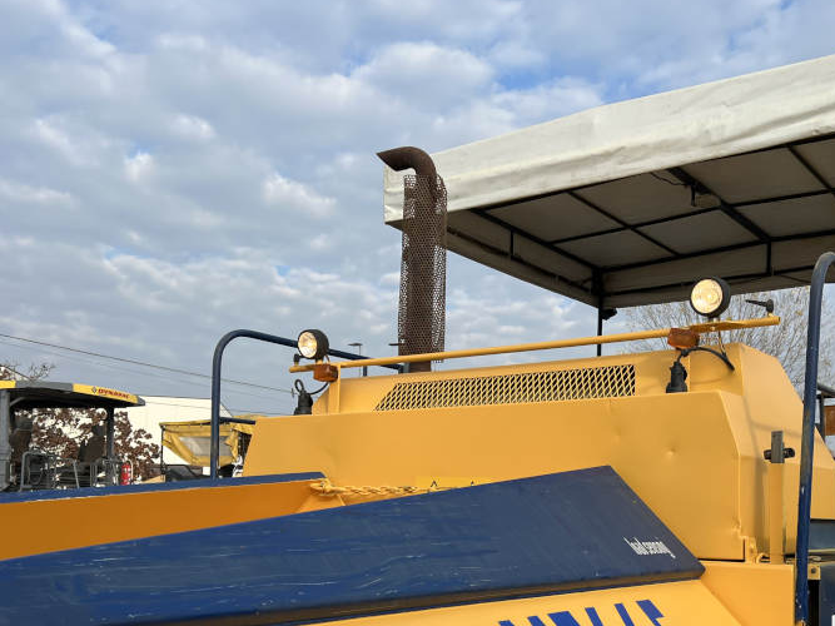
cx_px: 566
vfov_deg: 36.0
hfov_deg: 47.0
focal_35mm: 39
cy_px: 464
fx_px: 941
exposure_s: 1/2841
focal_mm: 5.7
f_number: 1.5
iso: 50
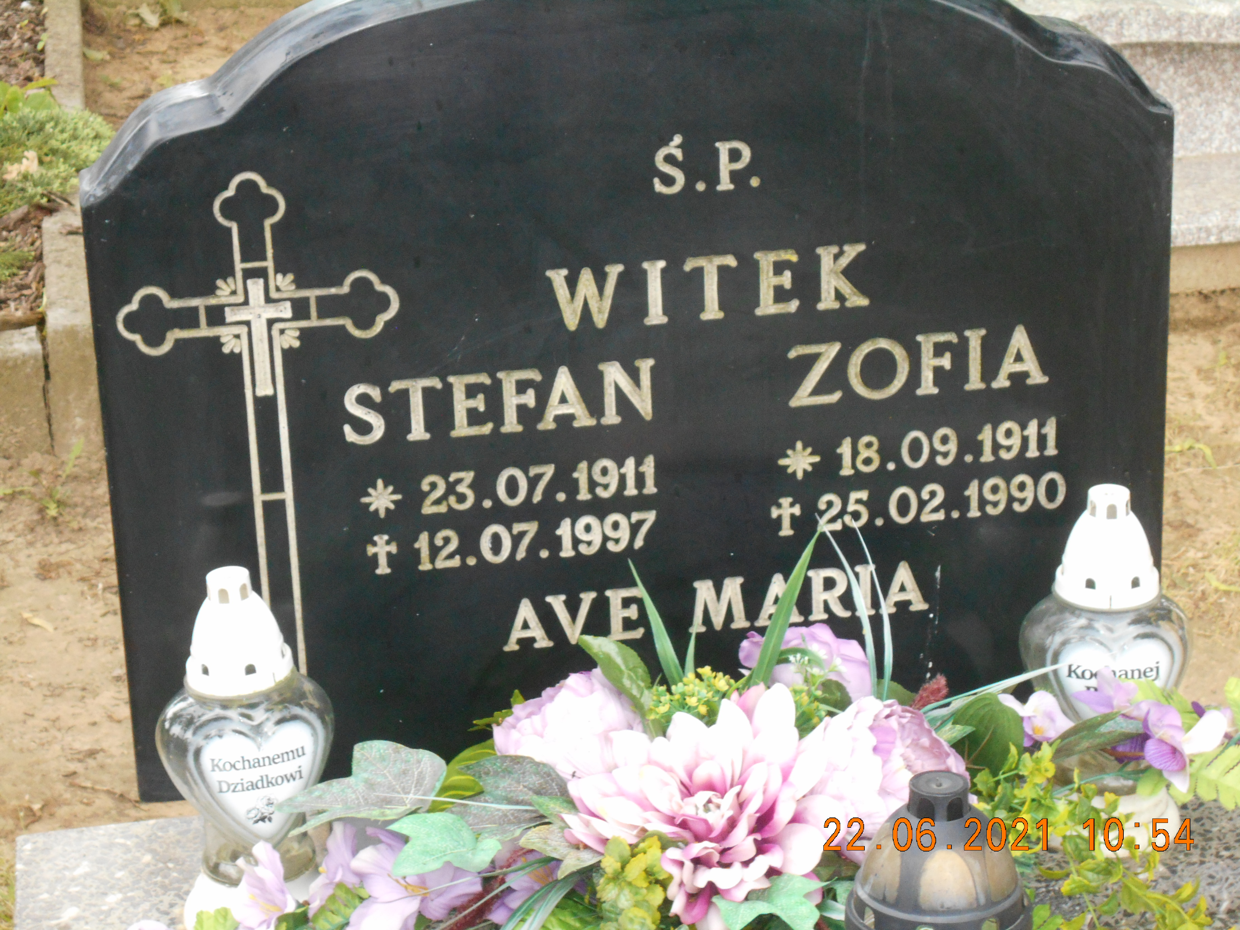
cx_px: 620
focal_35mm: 86
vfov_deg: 17.2
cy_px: 465
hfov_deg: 22.8
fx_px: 3081
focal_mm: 15.4
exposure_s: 1/60
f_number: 6.3
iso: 450
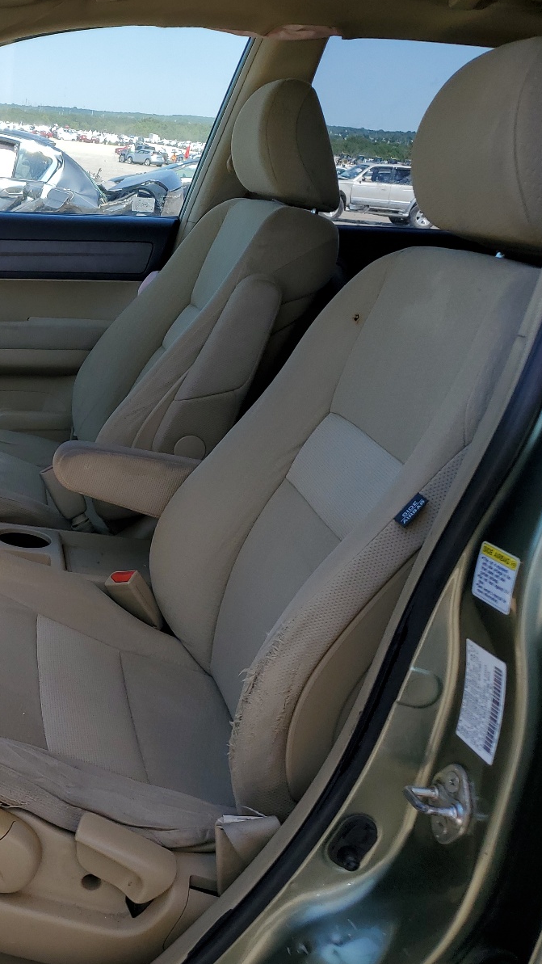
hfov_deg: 28.5
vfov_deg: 52.8
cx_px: -45
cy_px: 482
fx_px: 971
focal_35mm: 38
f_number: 1.5
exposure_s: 1/1429
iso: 50
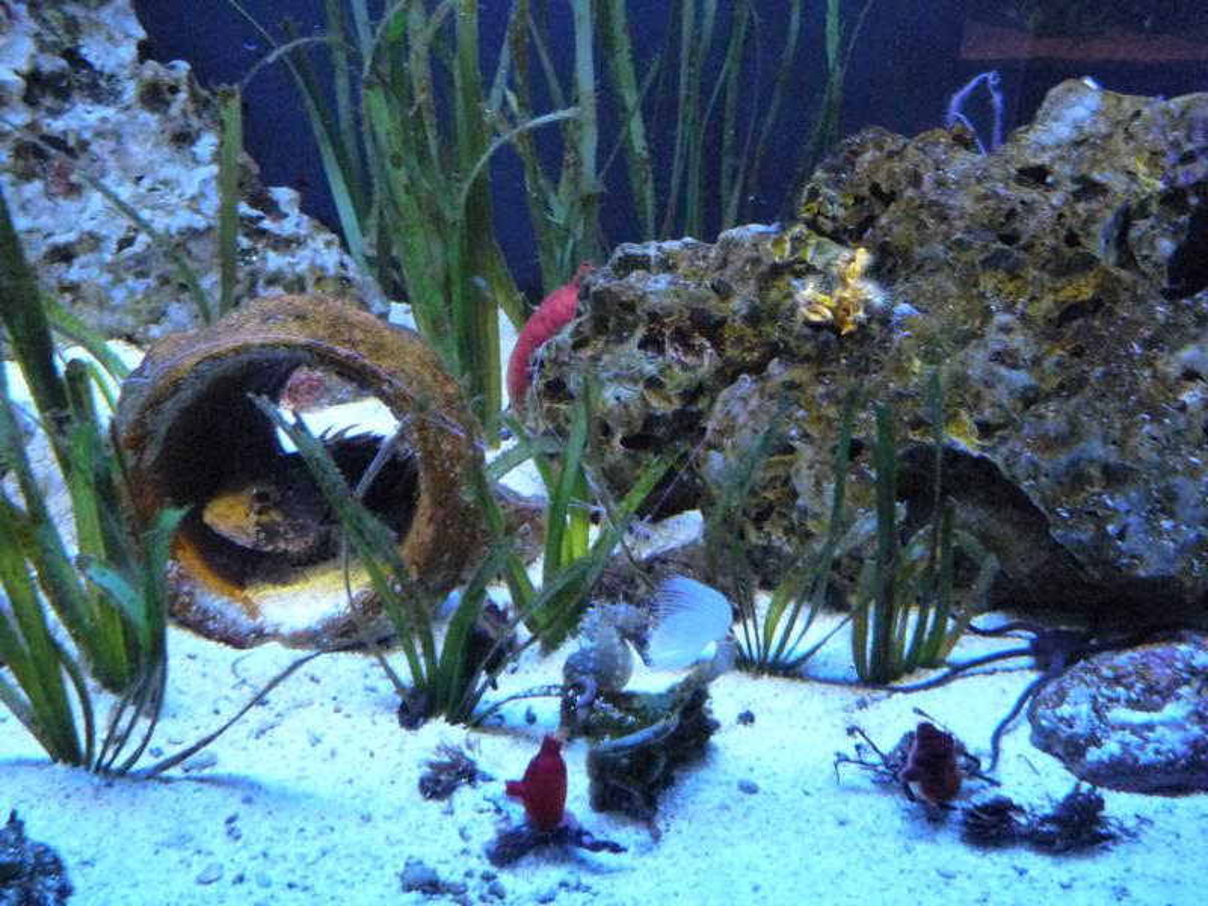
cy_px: 453
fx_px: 942
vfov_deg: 51.4
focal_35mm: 27
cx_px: 604
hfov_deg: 65.3
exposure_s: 1/15
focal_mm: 4.8
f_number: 2.8
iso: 800
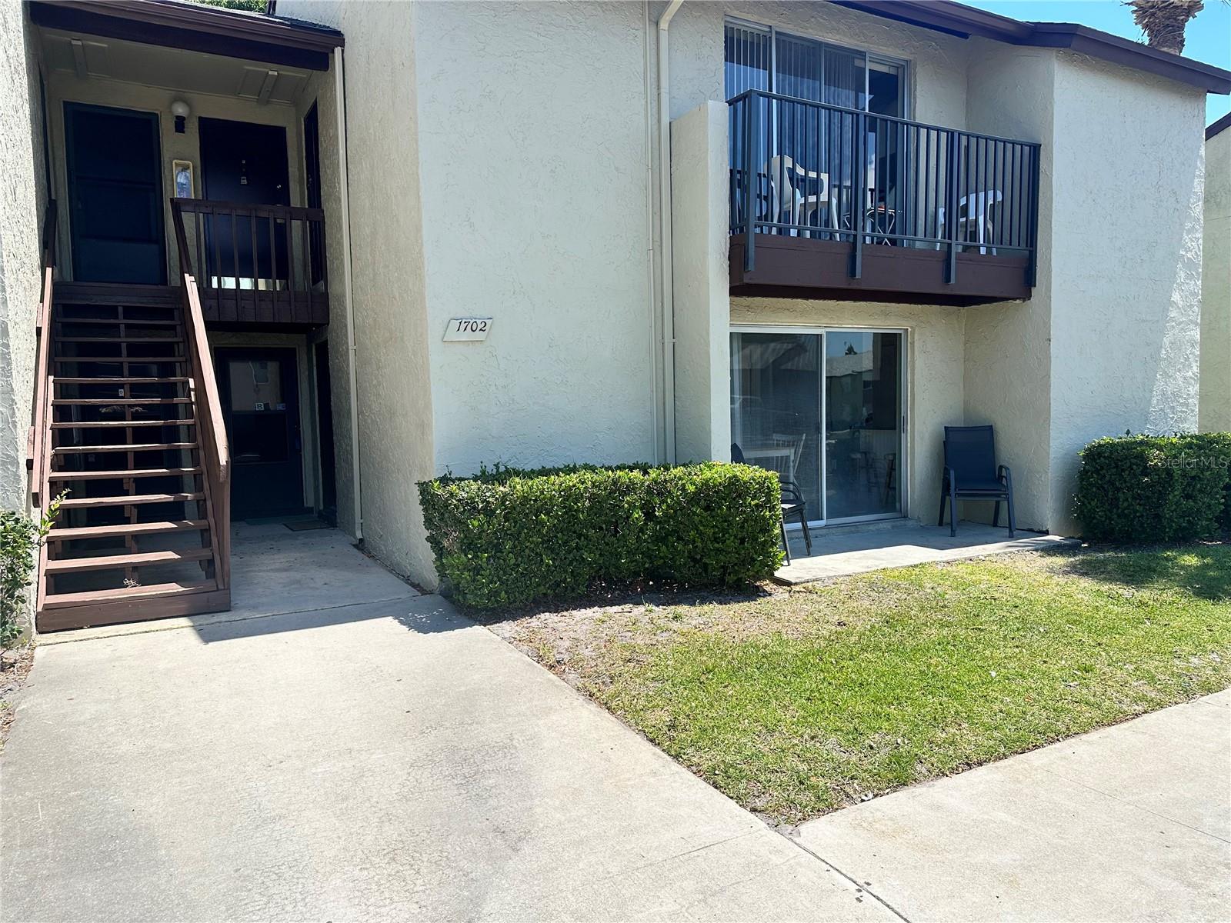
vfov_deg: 56.8
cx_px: 616
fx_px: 853
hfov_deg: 71.6
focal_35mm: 24
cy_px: 462
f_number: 1.78
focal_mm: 6.86
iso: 80
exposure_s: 1/3597
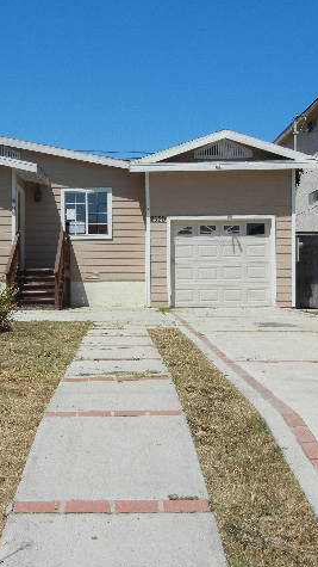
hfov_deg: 27.0
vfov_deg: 46.4
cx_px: 112
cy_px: 283
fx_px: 660
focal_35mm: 44
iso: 160
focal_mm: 5.4
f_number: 7
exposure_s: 1/756
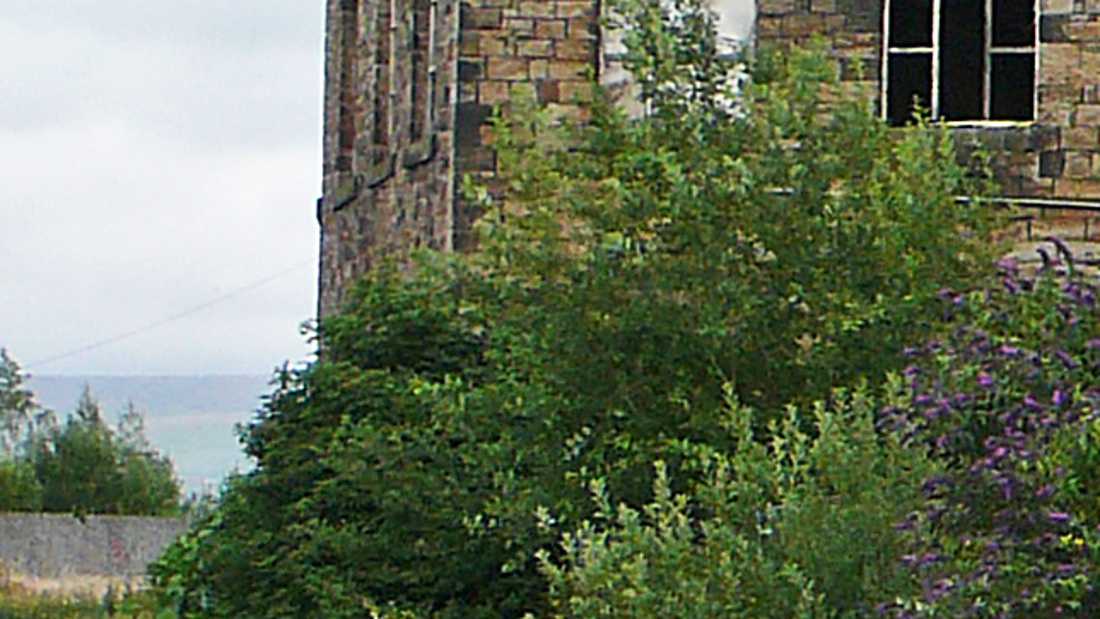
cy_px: 102
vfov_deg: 5.7
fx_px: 6153
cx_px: 2141
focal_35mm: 211
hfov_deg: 9.6
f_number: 3.4
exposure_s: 1/500
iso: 80
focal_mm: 7.3
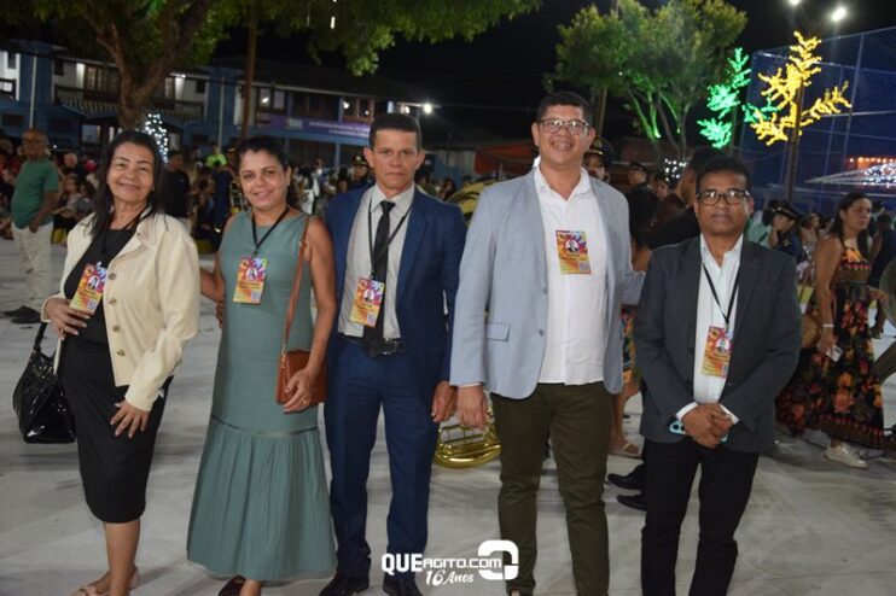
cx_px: 448
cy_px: 298
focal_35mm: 38
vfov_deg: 35.5
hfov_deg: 51.3
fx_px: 933
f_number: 4
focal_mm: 25
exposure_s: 1/60
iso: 1100
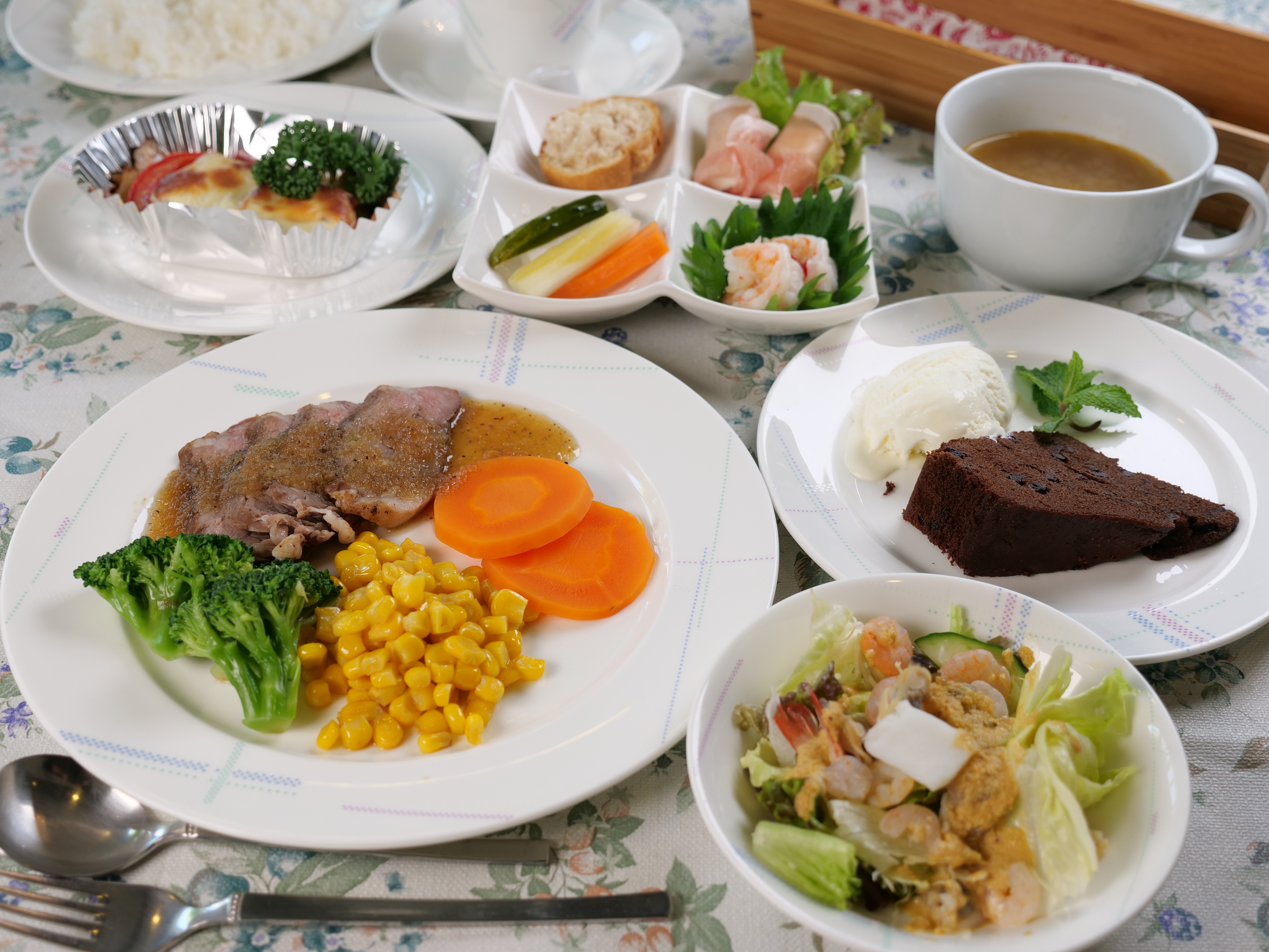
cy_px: 476
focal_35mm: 46
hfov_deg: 41.2
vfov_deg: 31.5
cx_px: 634
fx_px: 1686
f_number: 3.5
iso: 200
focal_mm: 23
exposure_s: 1/160
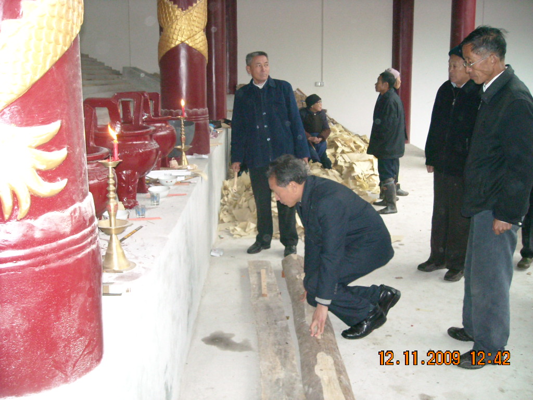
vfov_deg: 40.7
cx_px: 266
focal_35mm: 35
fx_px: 539
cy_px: 200
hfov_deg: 52.6
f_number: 2.8
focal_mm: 5.7
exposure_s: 1/60
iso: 590
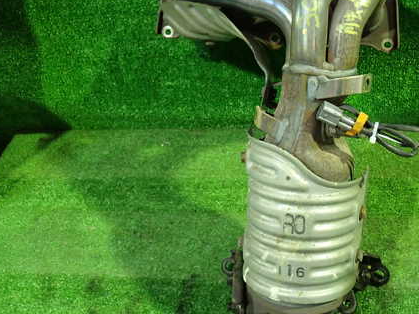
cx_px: 287
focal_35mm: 43
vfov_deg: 33.5
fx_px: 520
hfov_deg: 43.1
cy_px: 131
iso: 800
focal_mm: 5.4
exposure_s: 1/30
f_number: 2.3
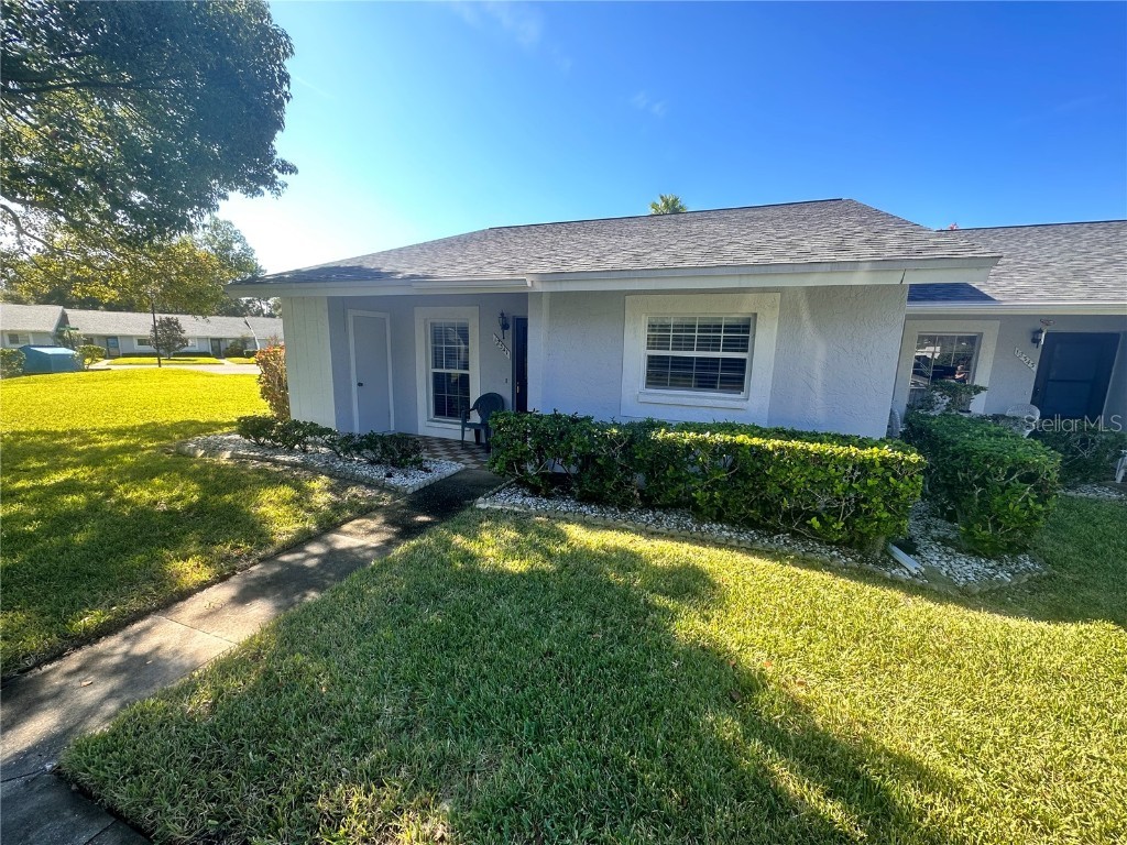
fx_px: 456
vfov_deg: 85.7
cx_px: 564
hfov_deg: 102.1
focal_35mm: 14
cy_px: 422
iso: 40
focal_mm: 2.22
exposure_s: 1/326
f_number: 2.2
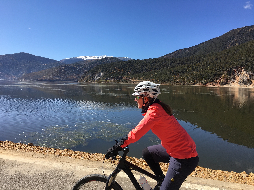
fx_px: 213
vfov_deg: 48.2
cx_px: 127
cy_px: 95
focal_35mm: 29
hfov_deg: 61.7
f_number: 2.2
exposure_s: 1/1183
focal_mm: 4.15
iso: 25
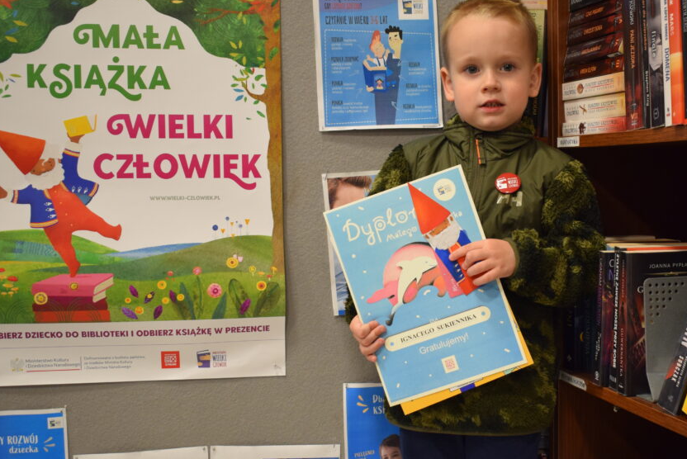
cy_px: 287
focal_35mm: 53
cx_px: 436
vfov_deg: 25.6
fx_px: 1006
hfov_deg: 37.4
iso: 900
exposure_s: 1/60
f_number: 4
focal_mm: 25
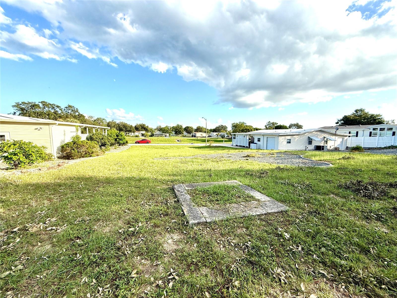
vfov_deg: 85.7
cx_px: 198
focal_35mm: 14
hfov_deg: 102.1
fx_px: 161
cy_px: 149
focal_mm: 2.22
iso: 50
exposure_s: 1/1259
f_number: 2.2
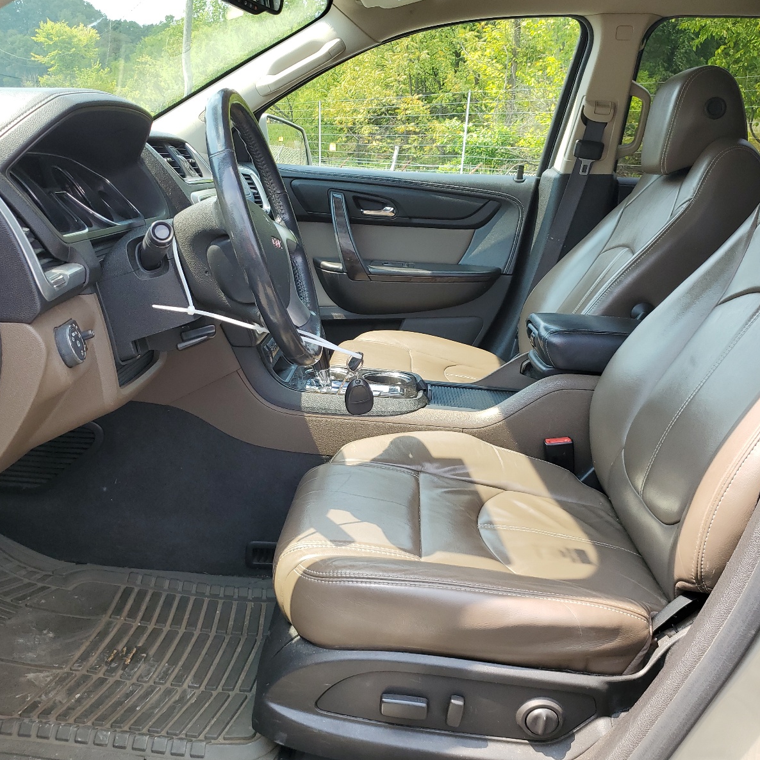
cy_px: 383
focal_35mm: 31
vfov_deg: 52.5
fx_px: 770
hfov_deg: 52.5
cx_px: 364
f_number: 1.5
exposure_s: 1/417
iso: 50
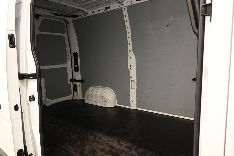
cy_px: 78
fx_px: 156
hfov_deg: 73.7
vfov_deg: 53.1
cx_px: 117
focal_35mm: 24
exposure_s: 1/25
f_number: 5
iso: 2200
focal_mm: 16
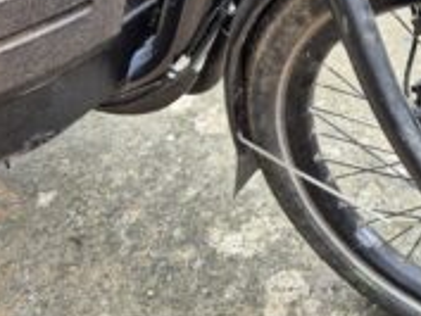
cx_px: 388
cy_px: 52
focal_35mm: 52
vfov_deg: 27.4
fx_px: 633
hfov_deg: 34.5
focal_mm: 5.4
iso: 32
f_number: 1.8
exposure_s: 1/180
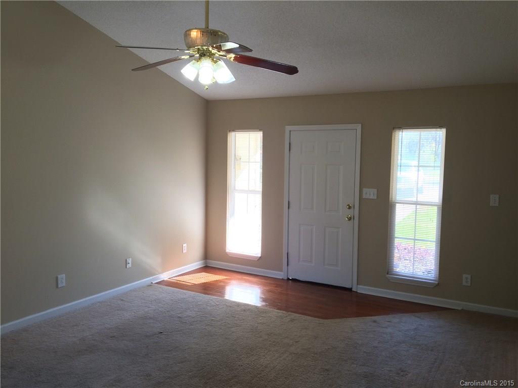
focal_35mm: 29
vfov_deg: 48.2
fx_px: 434
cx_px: 259
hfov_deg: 61.7
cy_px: 194
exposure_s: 1/40
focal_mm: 4.15
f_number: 2.2
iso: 32
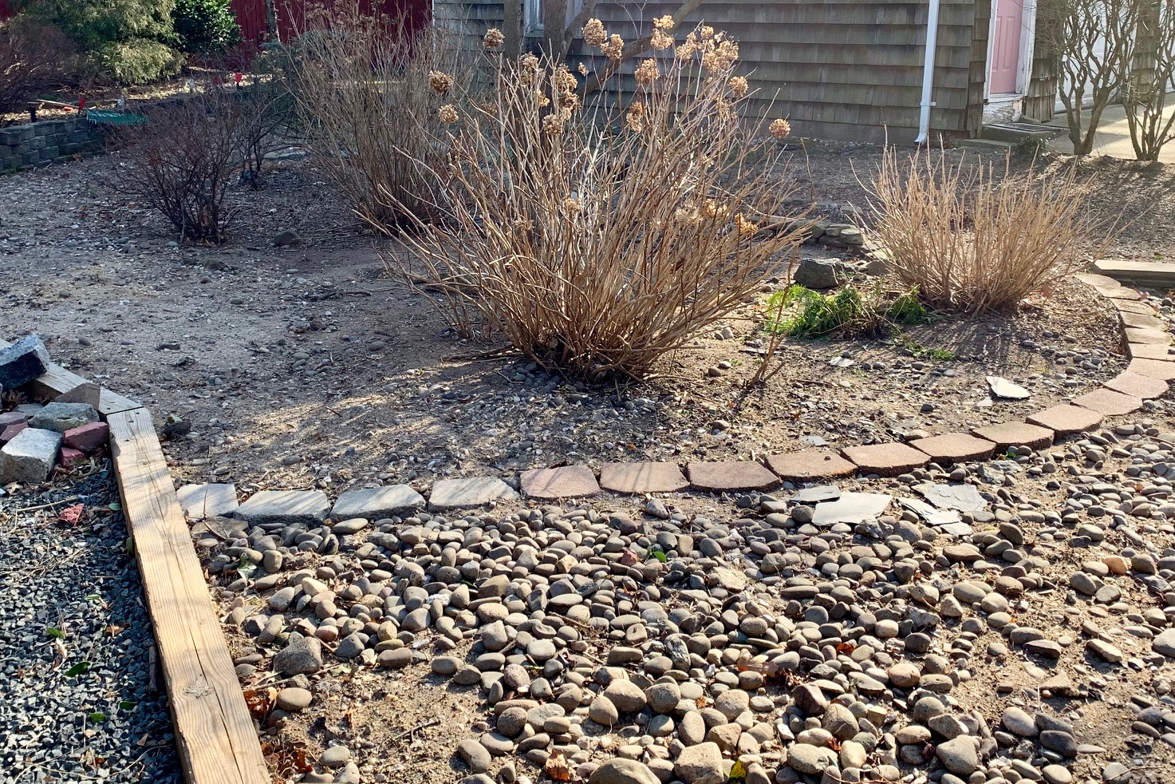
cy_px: 316
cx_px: 600
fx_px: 1208
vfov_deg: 35.8
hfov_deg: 51.9
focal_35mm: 37
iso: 25
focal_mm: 4.25
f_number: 1.8
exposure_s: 1/442
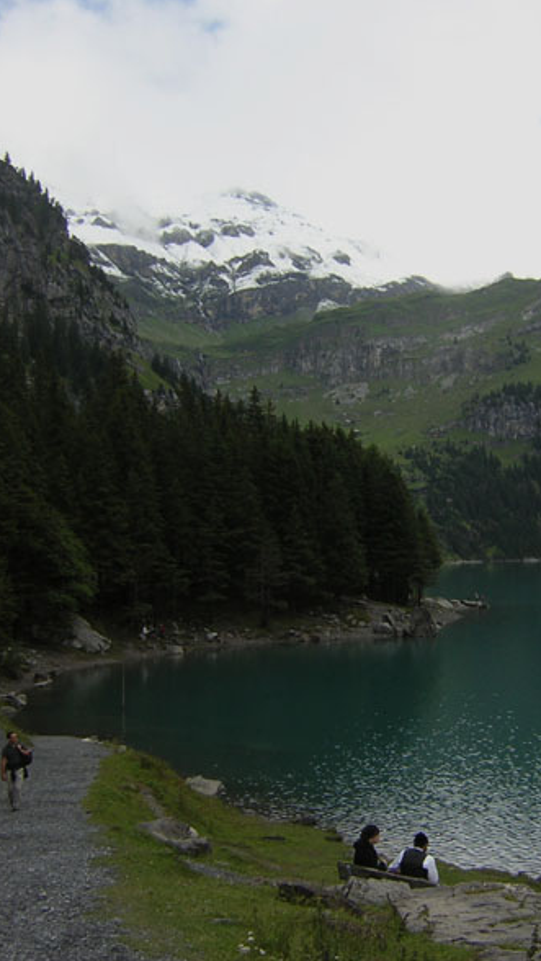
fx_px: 1020
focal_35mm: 40
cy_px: 474
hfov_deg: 29.6
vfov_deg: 50.5
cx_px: 350
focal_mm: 4.7
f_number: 5.2
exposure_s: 1/299
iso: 100
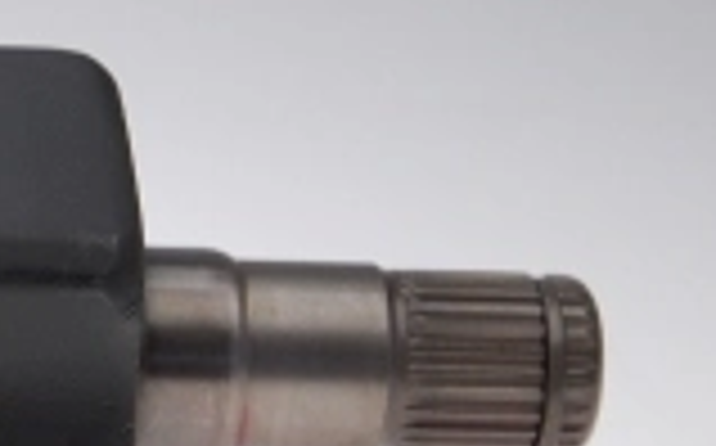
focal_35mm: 380
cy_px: 315
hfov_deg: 5.5
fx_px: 7407
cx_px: -365
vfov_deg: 3.4
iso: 400
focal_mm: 66
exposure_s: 1/500
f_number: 5.3
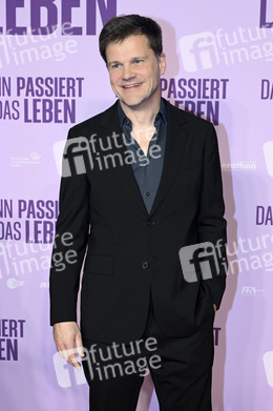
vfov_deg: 42.8
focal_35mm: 46
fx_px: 524
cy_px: 205
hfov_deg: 29.2
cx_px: 138
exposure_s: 1/200
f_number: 4.5
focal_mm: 45
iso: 1250
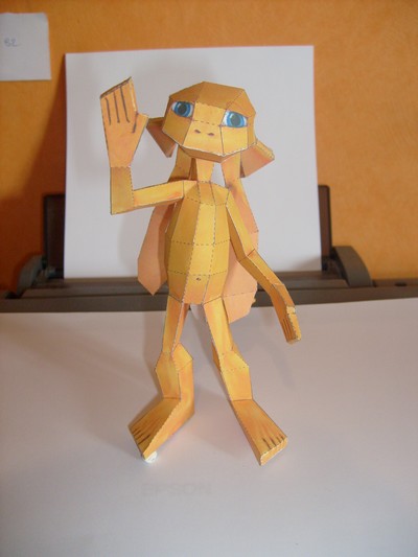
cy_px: 278
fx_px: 563
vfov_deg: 52.6
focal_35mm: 35
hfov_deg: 40.7
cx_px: 209
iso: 100
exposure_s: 1/45
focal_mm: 5.8
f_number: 2.8
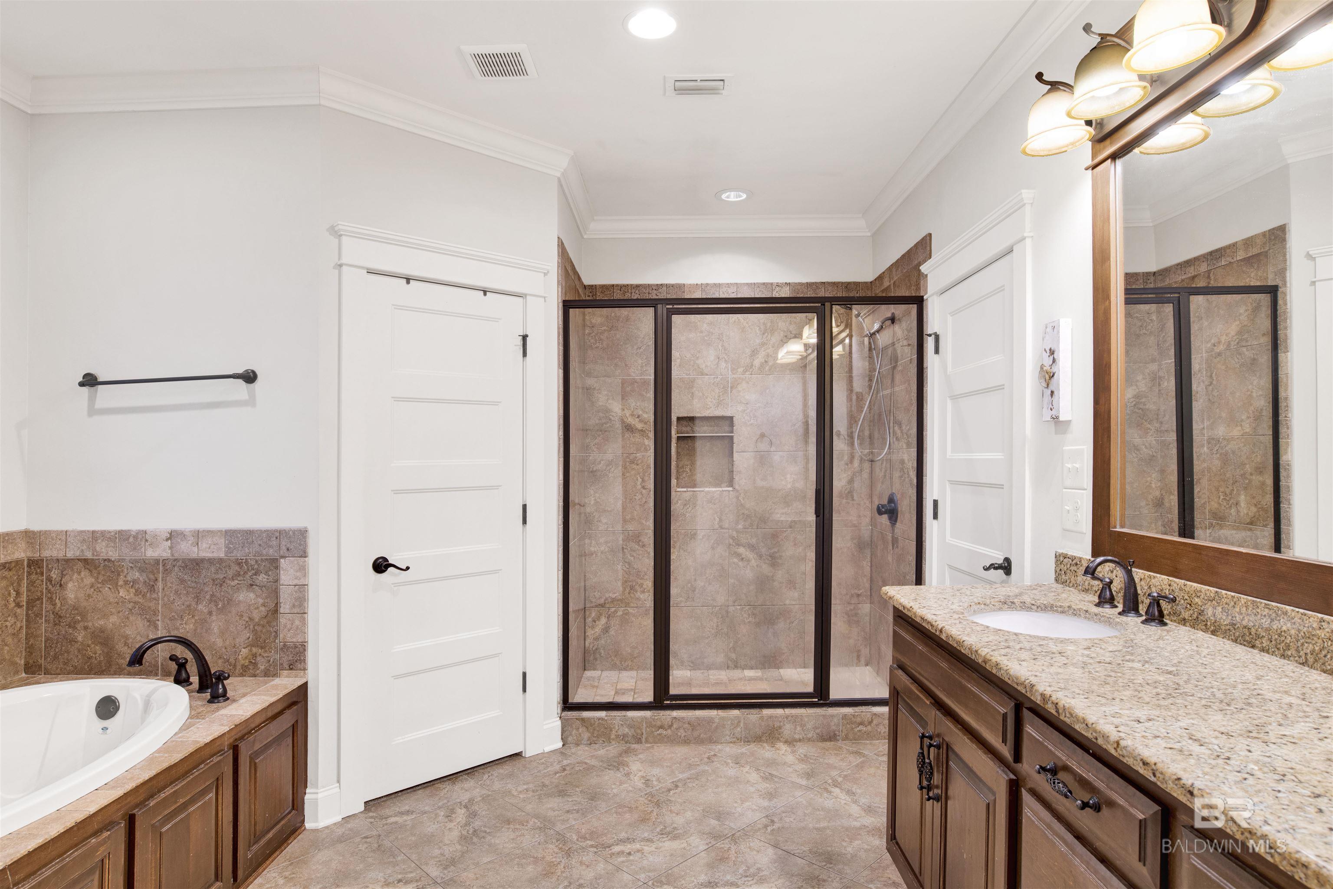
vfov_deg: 64.6
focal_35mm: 19
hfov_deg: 86.9
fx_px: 703
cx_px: 666
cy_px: 444
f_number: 11
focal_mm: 19
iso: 200
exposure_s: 1/1.25
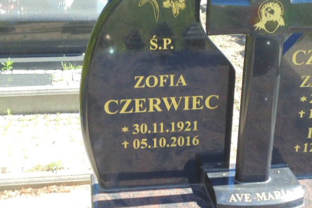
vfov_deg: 23.0
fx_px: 511
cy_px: 112
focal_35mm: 59
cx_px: 156
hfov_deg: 33.9
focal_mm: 10.1
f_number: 5.2
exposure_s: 1/100
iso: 100
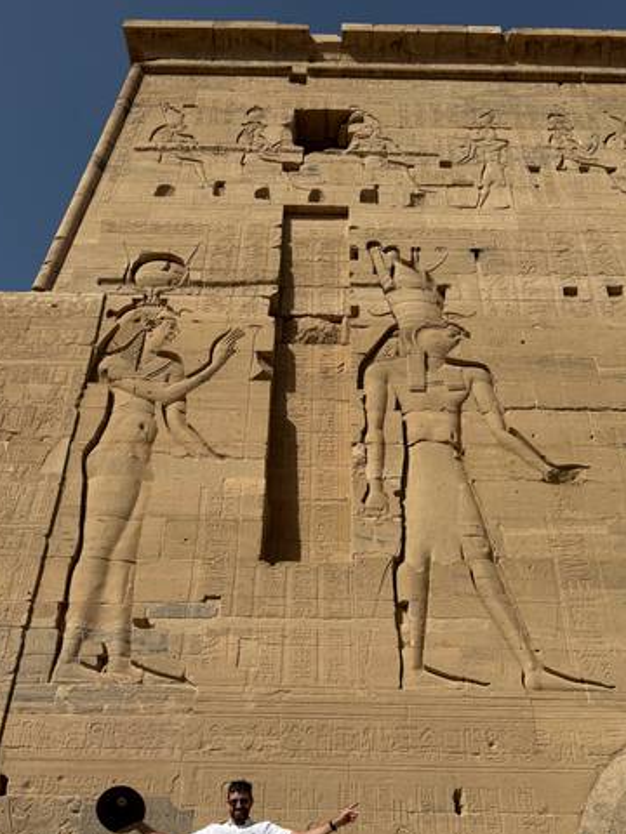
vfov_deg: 55.7
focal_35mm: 32
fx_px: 772
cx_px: 337
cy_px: 553
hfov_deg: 44.1
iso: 80
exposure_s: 1/9091
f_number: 1.78
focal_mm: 6.76
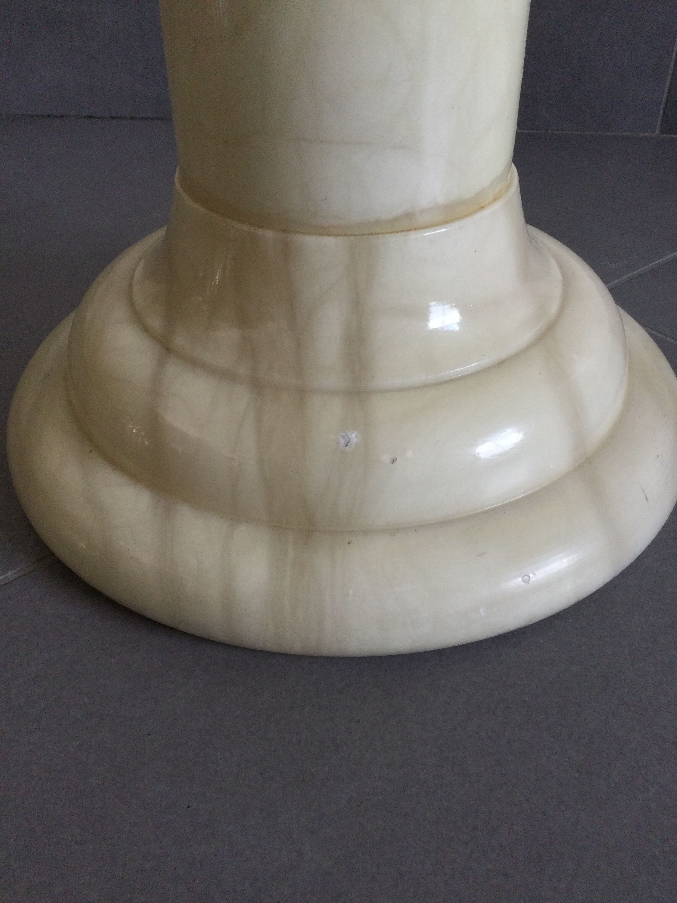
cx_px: 338
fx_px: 808
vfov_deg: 58.4
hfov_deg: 45.4
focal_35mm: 31
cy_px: 452
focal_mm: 3.3
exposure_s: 1/33
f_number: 2.4
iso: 25
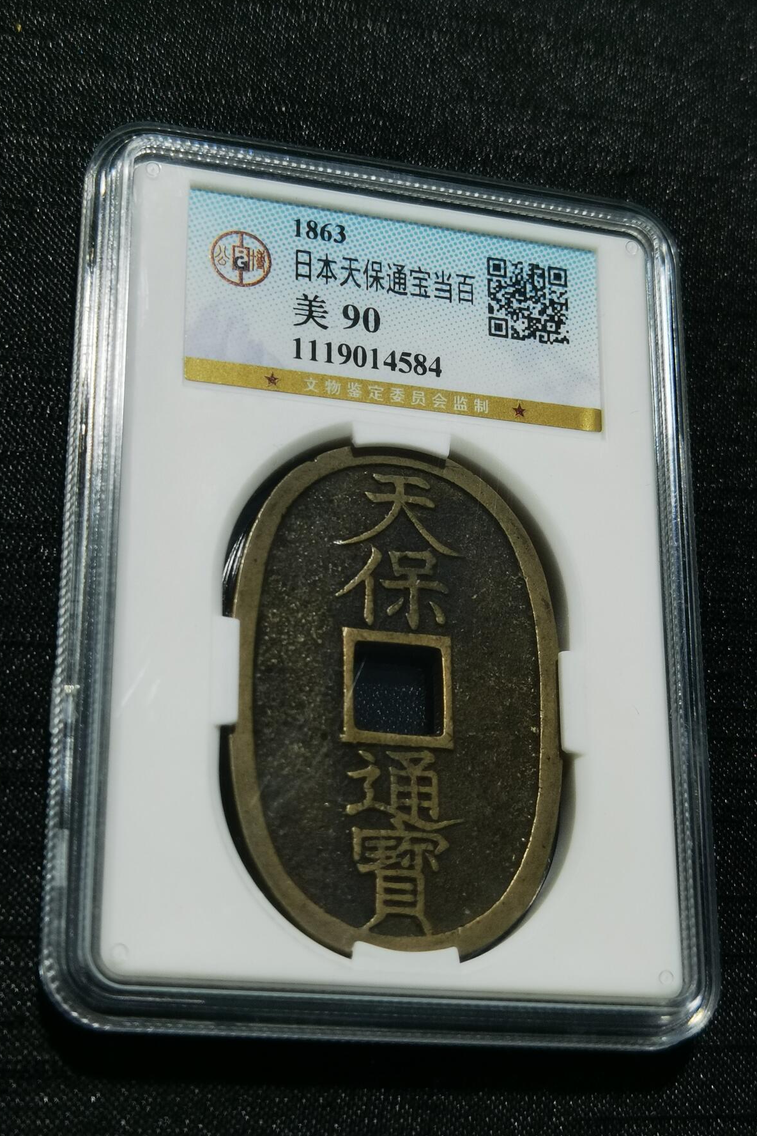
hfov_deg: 23.0
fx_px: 1860
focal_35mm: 59
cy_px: 568
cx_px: 402
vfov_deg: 33.9
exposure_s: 1/100
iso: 80
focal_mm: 6.67
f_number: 1.9
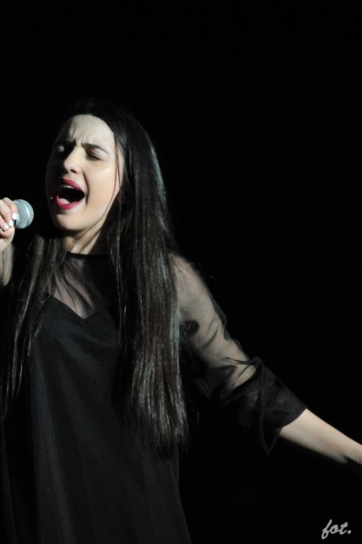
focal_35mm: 302
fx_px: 4557
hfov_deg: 4.5
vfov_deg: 6.8
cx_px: 98
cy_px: 273
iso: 3200
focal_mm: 200
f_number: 2.8
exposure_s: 1/250
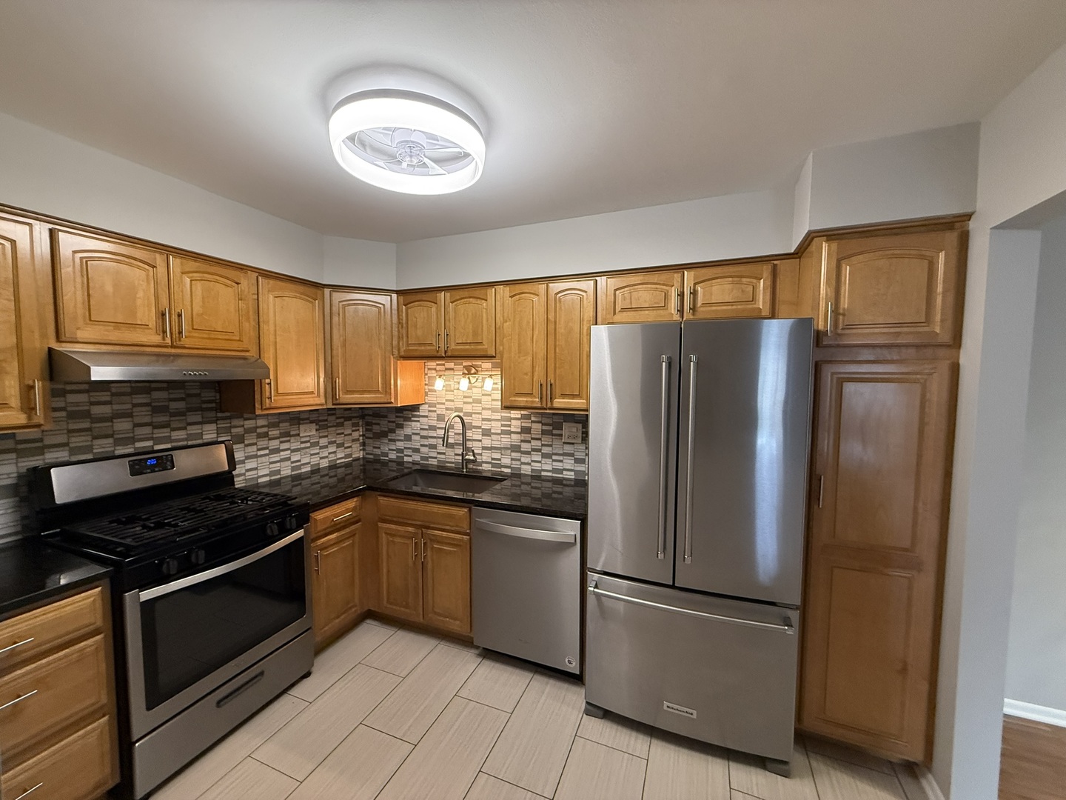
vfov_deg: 85.7
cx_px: 533
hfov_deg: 102.1
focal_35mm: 14
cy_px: 400
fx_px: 431
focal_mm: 2.22
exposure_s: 1/101
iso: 320
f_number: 2.2
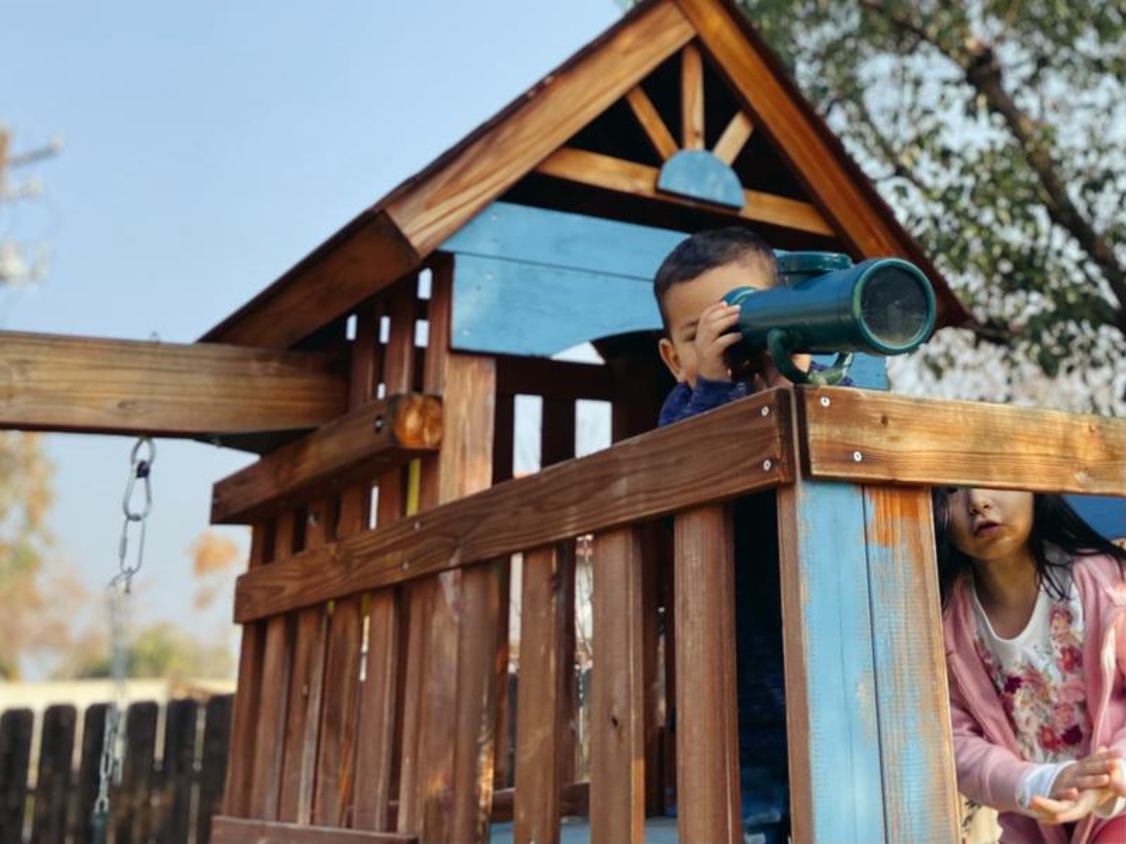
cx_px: 563
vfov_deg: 53.1
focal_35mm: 26
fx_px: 846
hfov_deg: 67.3
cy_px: 422
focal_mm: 4.25
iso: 32
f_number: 1.8
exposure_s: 1/1218
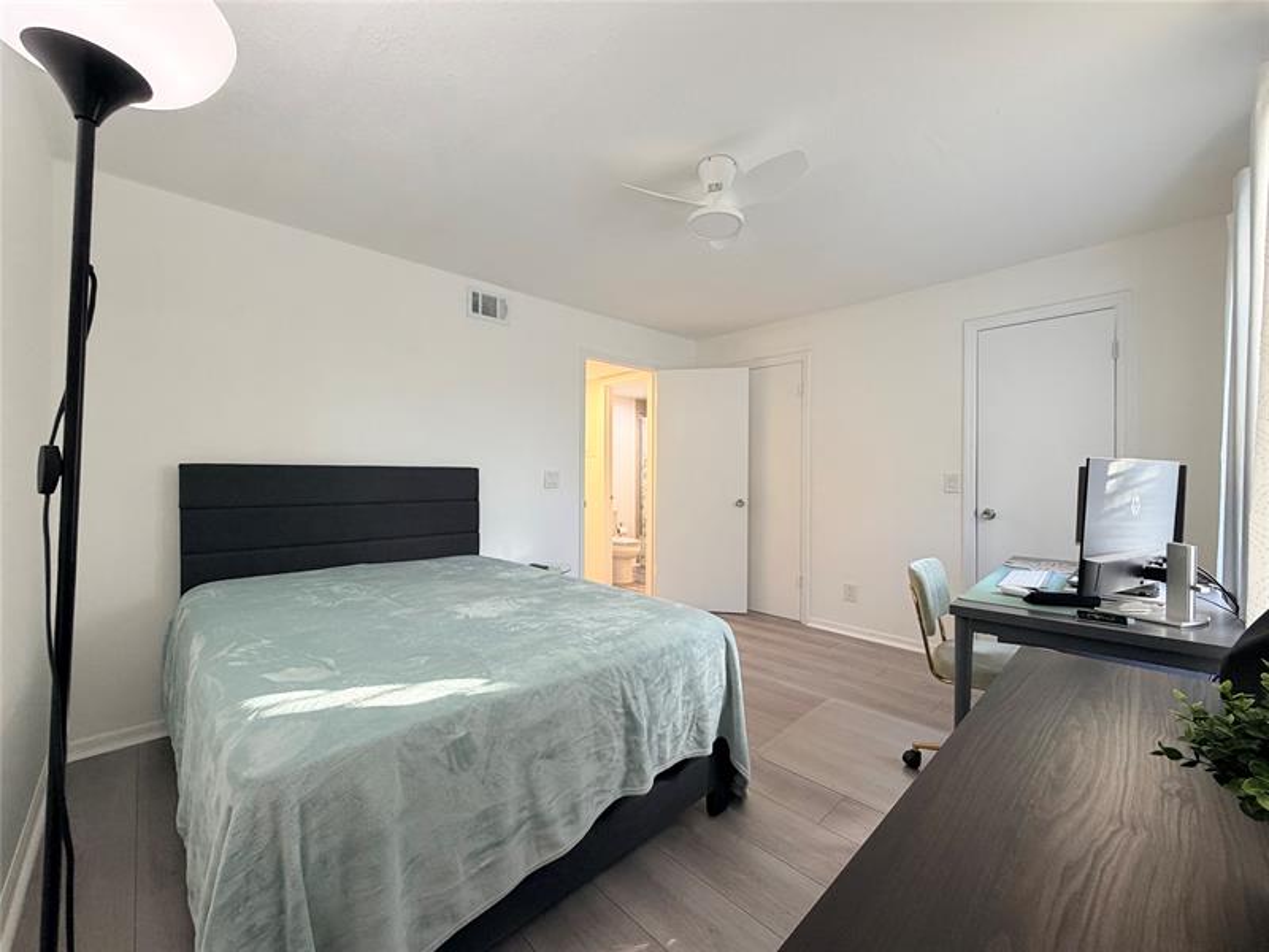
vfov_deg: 85.7
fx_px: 513
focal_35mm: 14
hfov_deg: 102.1
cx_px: 634
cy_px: 476
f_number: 2.2
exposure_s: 1/60
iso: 200
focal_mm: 2.22
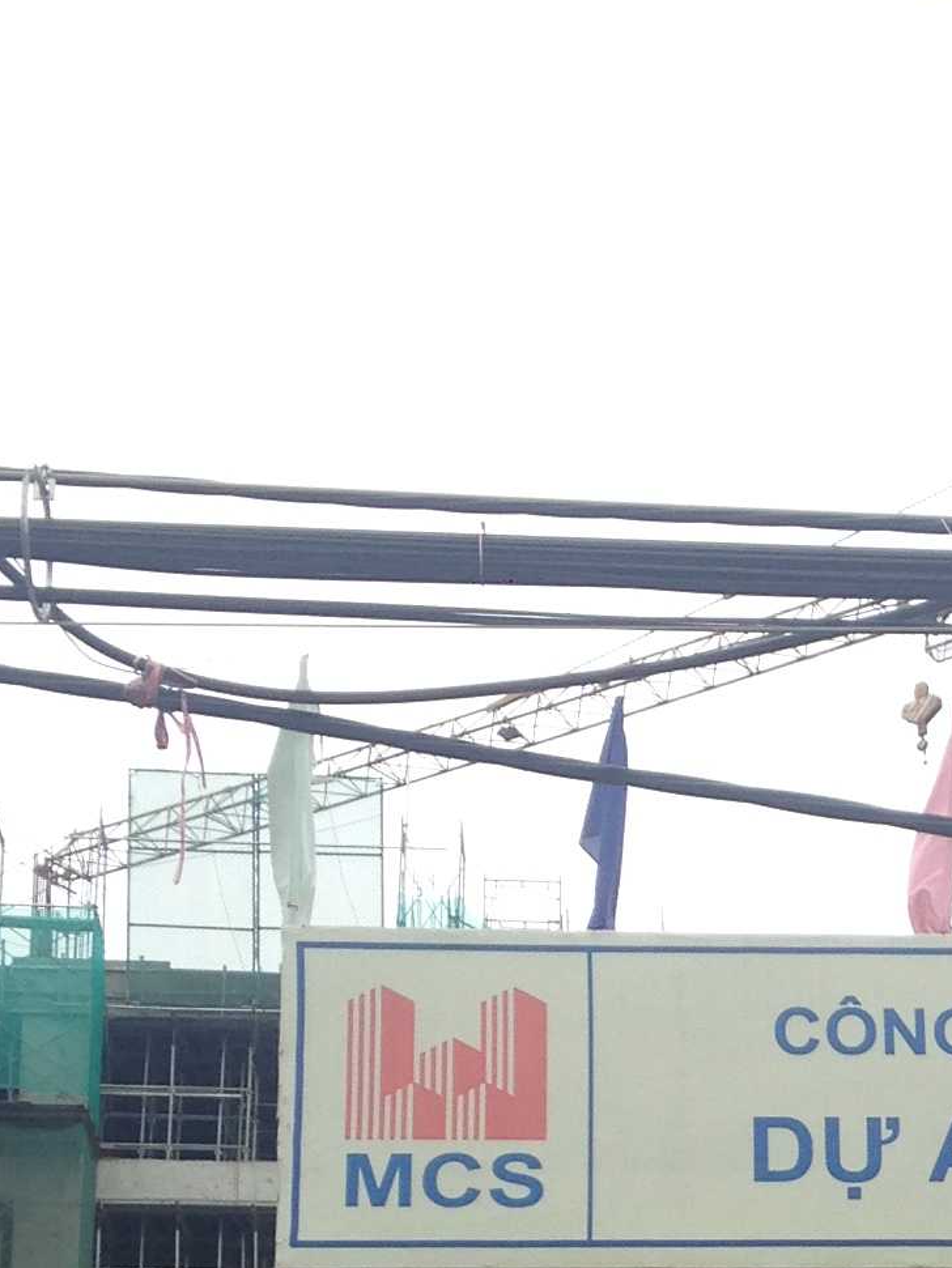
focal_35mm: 111
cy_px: 1471
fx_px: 4068
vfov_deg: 17.0
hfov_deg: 13.0
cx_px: 1135
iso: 50
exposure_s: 1/661
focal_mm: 4.12
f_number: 2.4
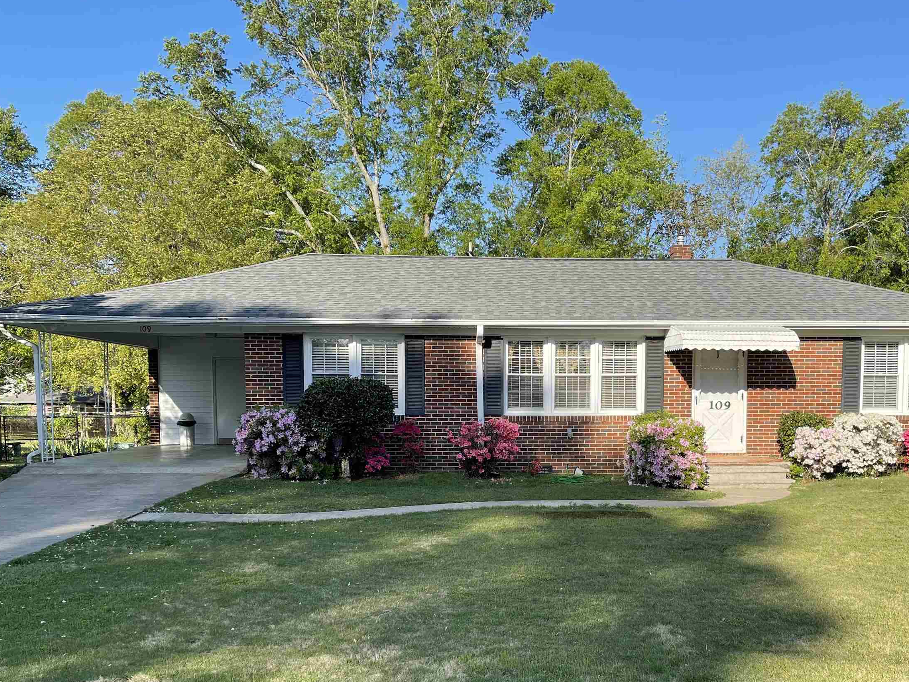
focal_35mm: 35
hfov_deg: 52.4
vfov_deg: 40.1
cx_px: 525
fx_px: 919
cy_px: 466
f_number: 1.6
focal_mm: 5.1
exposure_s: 1/1642
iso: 32
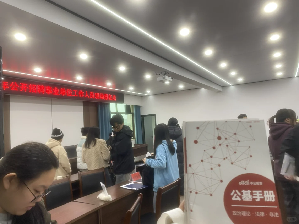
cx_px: 150
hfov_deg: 67.3
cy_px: 112
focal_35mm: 26
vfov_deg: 53.1
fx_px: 225
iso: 64
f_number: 1.8
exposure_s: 1/50
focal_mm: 4.25
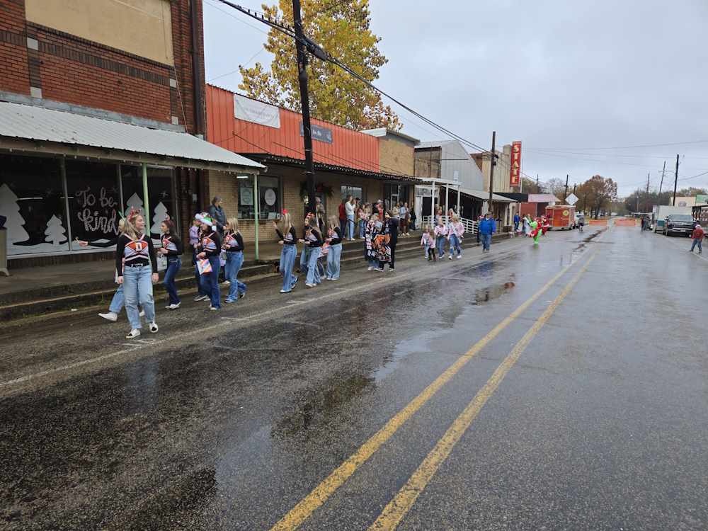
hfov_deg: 73.9
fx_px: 470
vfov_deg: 58.9
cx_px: 354
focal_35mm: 23
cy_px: 266
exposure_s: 1/212
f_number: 1.8
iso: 25
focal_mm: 5.4
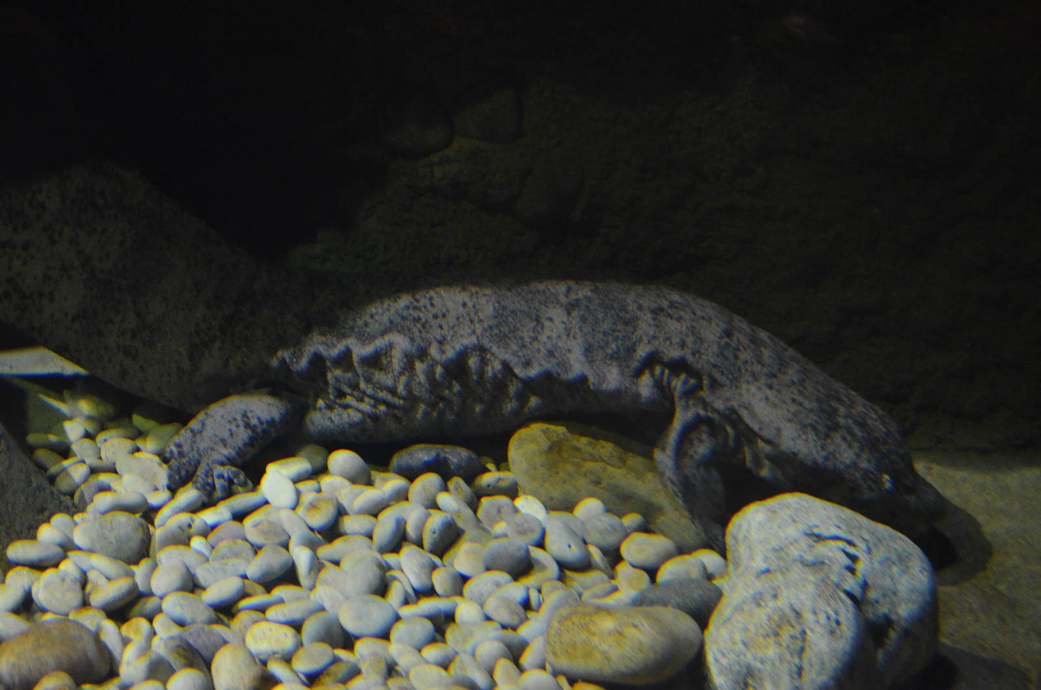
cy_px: 345
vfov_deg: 23.7
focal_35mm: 57
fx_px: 1645
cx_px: 520
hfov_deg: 35.1
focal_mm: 38
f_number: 5
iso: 3200
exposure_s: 1/20
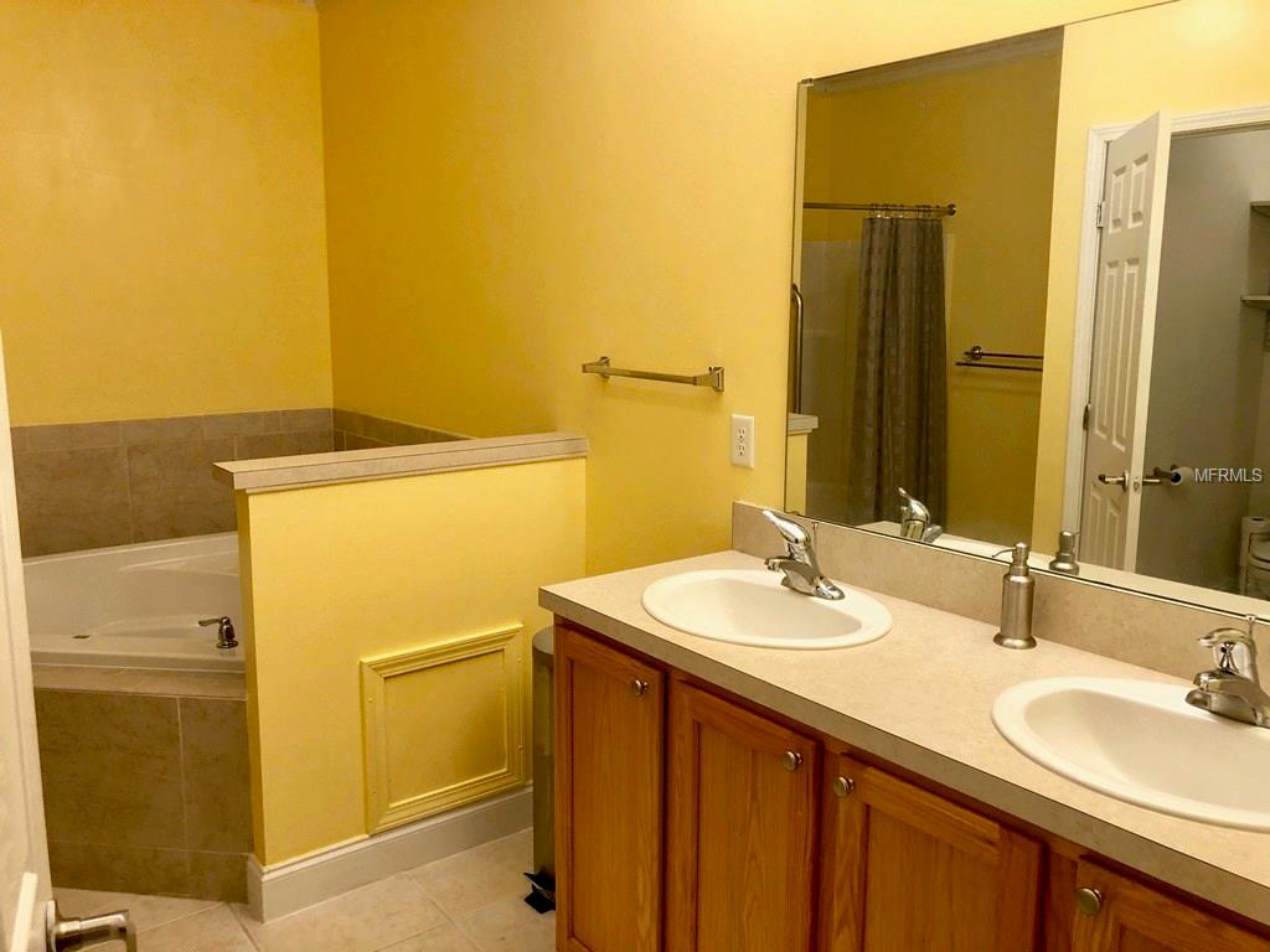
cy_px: 476
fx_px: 1027
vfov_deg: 49.7
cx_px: 635
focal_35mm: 28
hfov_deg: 63.4
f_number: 1.8
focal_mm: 3.99
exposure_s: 1/30
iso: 40
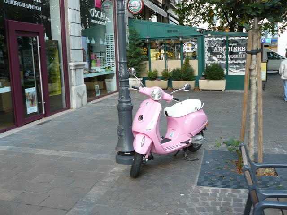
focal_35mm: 36
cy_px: 108
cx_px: 144
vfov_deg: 39.7
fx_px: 298
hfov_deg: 51.4
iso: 200
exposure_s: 1/25
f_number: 2.8
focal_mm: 6
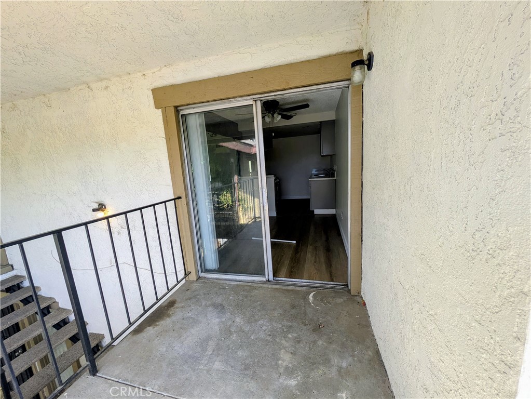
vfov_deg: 85.7
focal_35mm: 14
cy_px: 200
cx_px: 266
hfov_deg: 102.0
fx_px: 215
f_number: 2.2
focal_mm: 1.83
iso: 55
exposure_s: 1/138
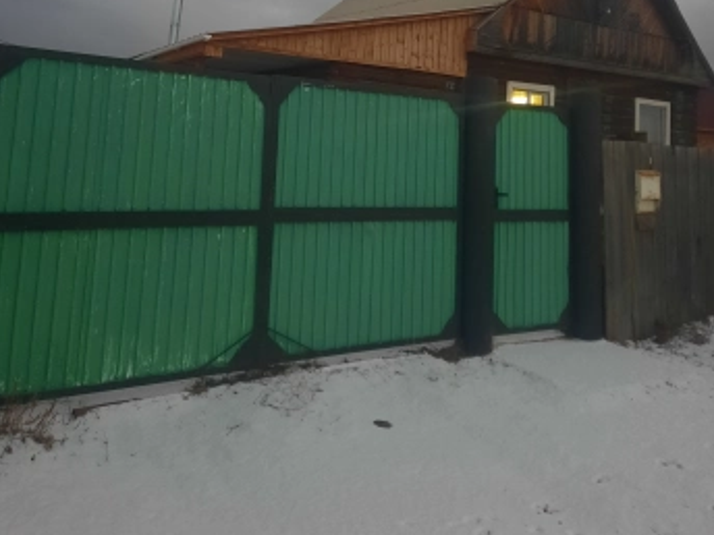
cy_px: 81
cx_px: 356
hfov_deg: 54.0
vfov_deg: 39.5
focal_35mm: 34
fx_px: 701
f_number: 2
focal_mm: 4.6
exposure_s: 1/25
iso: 400
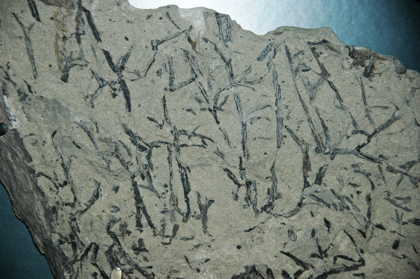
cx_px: 210
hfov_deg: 12.2
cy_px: 140
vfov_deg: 8.2
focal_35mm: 168
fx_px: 1958
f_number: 5.6
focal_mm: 112
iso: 400
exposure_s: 1/60
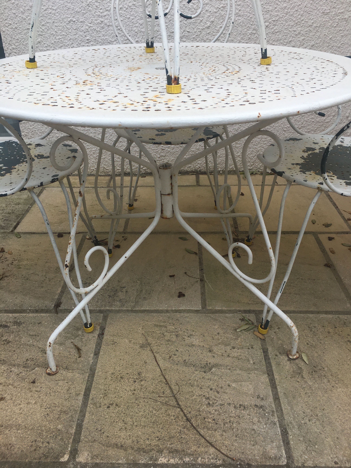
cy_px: 234
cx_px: 176
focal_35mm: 29
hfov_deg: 48.2
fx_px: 392
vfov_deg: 61.7
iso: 25
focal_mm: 4.15
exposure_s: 1/291
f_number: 2.2
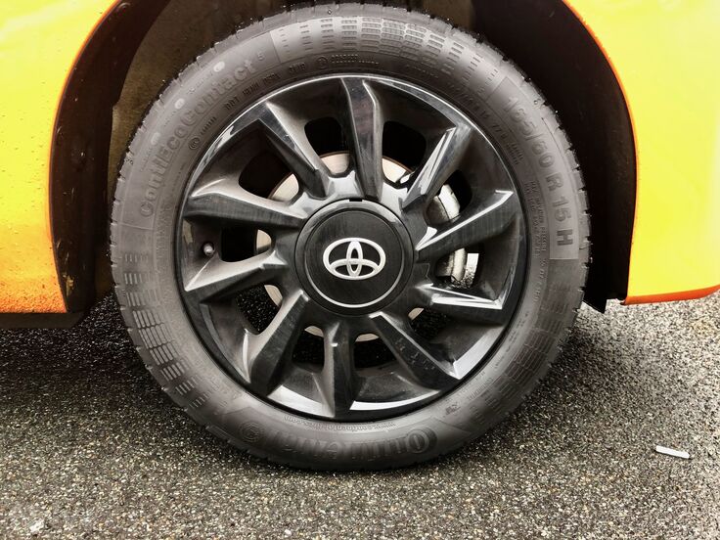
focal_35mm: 28
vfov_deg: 49.7
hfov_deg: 63.4
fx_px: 582
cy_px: 270
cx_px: 360
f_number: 1.8
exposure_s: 1/30
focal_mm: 4
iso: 40
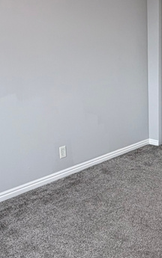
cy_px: 114
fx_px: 310
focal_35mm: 44
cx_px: 168
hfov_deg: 27.3
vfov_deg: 45.2
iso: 160
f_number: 2.2
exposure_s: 1/121
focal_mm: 2.22
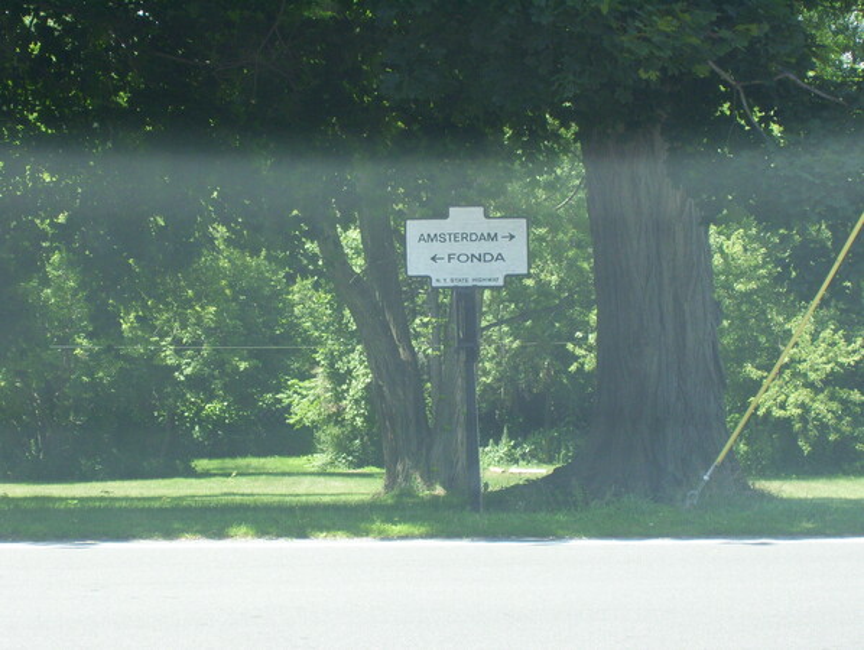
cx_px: 432
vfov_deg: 13.7
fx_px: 2699
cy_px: 325
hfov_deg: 18.2
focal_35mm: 108
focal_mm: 18
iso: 200
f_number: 4.6
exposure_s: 1/250
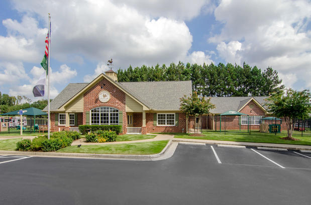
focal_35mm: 21
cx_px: 156
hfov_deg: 81.4
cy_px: 102
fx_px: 181
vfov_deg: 59.2
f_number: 9
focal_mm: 14
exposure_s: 1/200
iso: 320
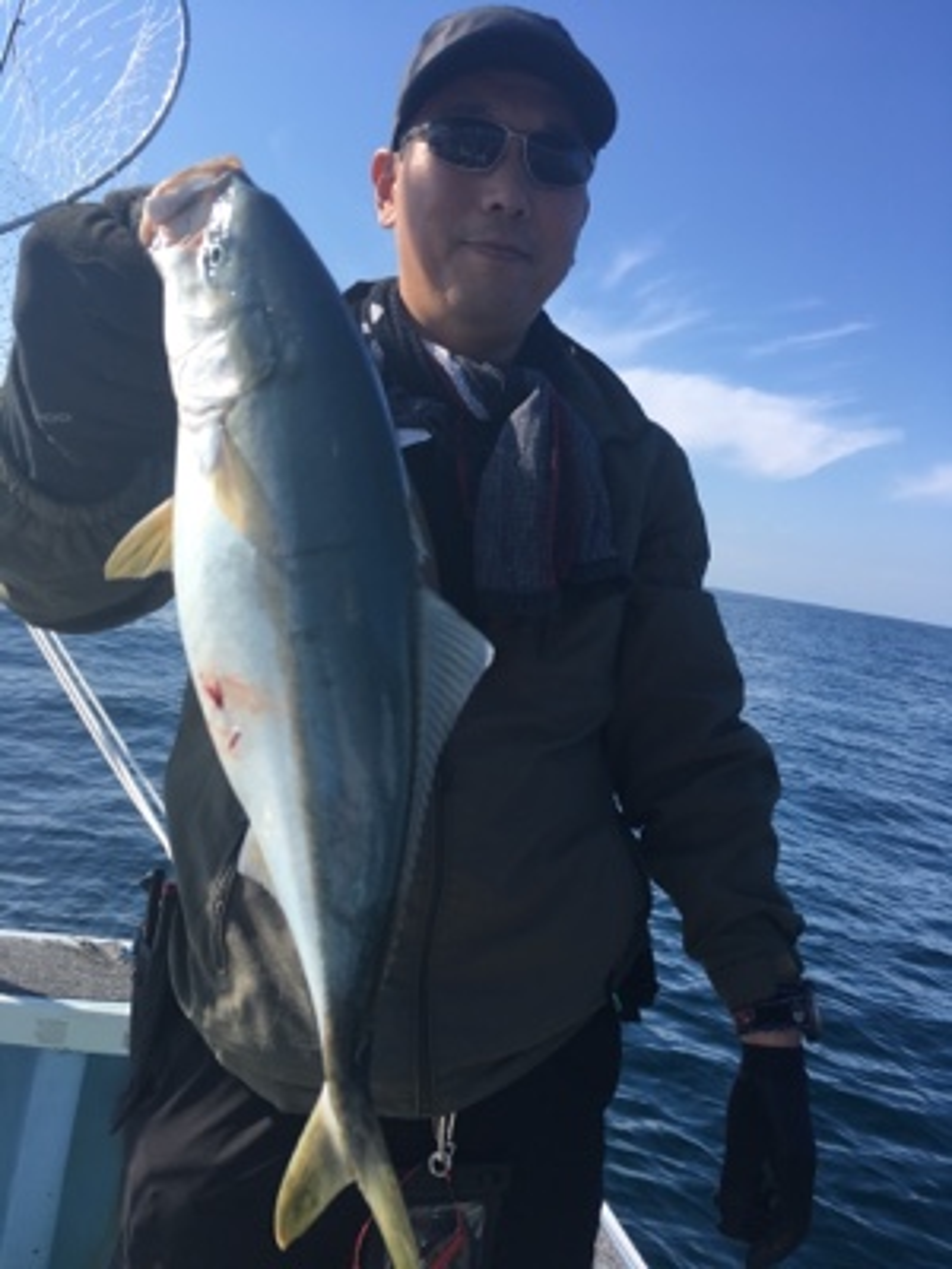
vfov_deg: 61.7
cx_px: 476
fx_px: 1063
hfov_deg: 48.2
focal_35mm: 29
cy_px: 634
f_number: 2.2
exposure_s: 1/1131
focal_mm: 4.15
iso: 25
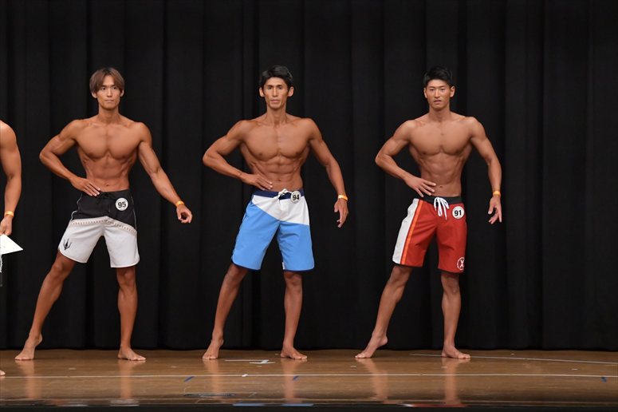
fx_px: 3466
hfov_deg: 10.2
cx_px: 309
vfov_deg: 6.8
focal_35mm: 202
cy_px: 206
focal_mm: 135
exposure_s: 1/400
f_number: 5.6
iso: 6400
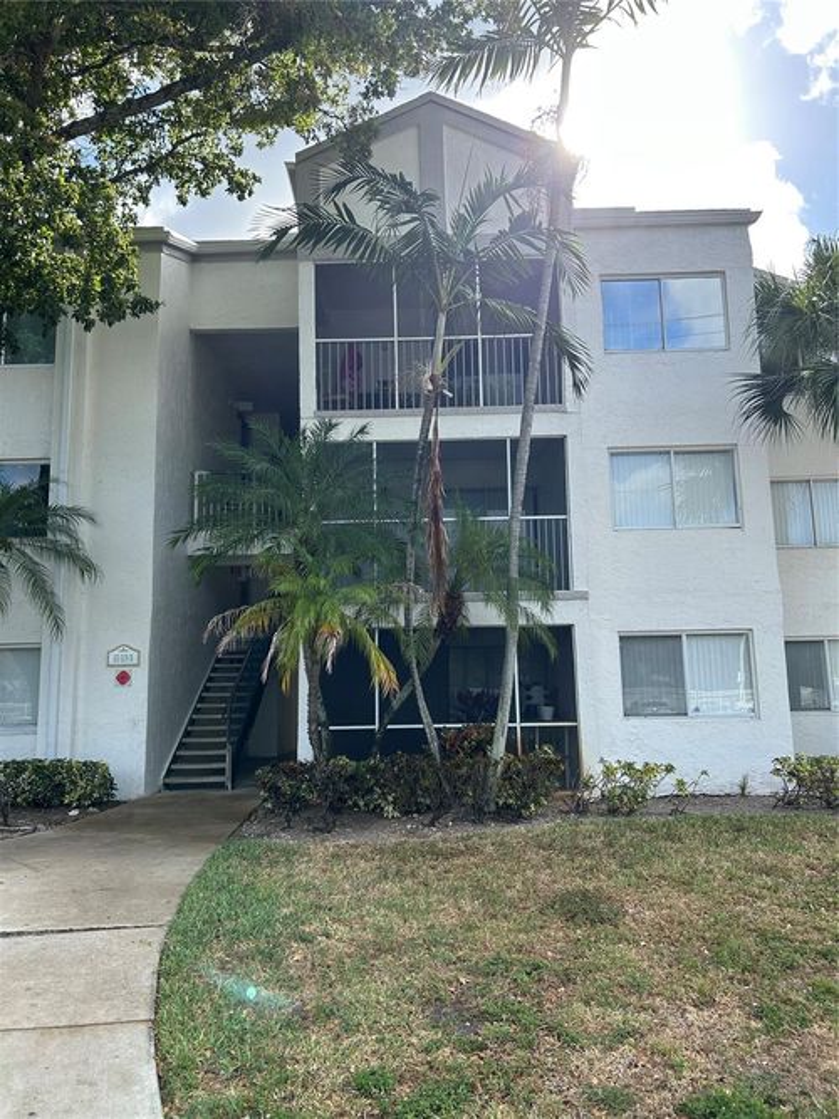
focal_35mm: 26
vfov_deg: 67.3
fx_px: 840
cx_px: 420
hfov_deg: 53.0
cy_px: 560
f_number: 1.5
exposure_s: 1/1377
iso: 50
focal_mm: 5.7
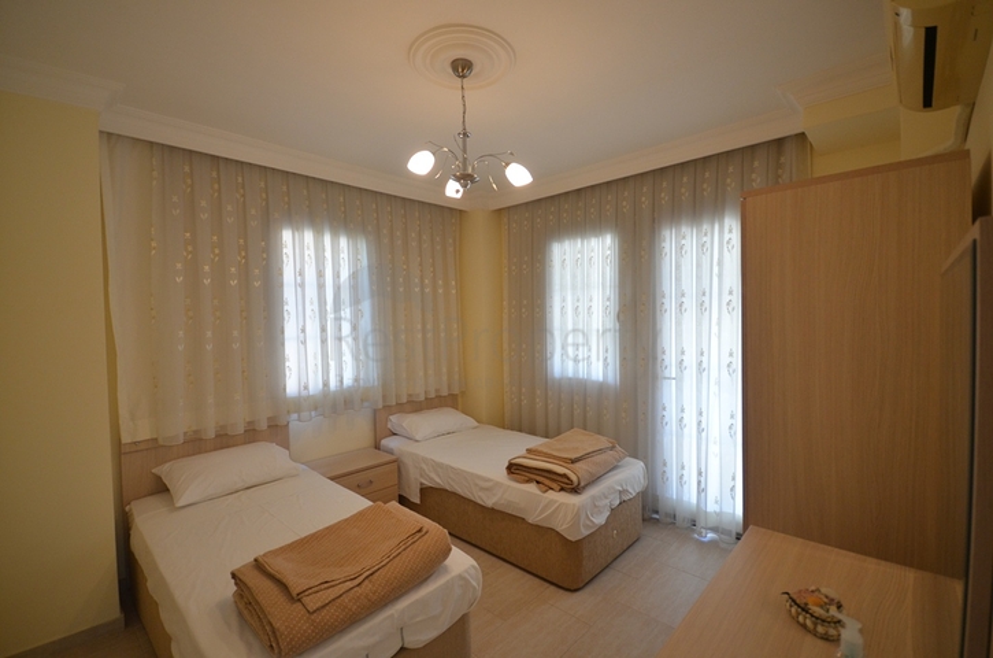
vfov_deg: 77.1
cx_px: 496
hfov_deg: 100.5
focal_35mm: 15
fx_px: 413
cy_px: 329
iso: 720
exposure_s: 1/60
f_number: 4
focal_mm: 10
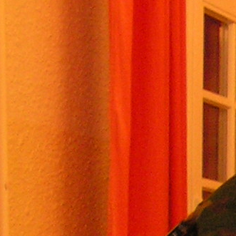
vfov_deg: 8.0
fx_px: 1604
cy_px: 486
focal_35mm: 208
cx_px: 655
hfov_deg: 7.6
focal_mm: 6.4
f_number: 3.2
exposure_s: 1/40
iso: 200
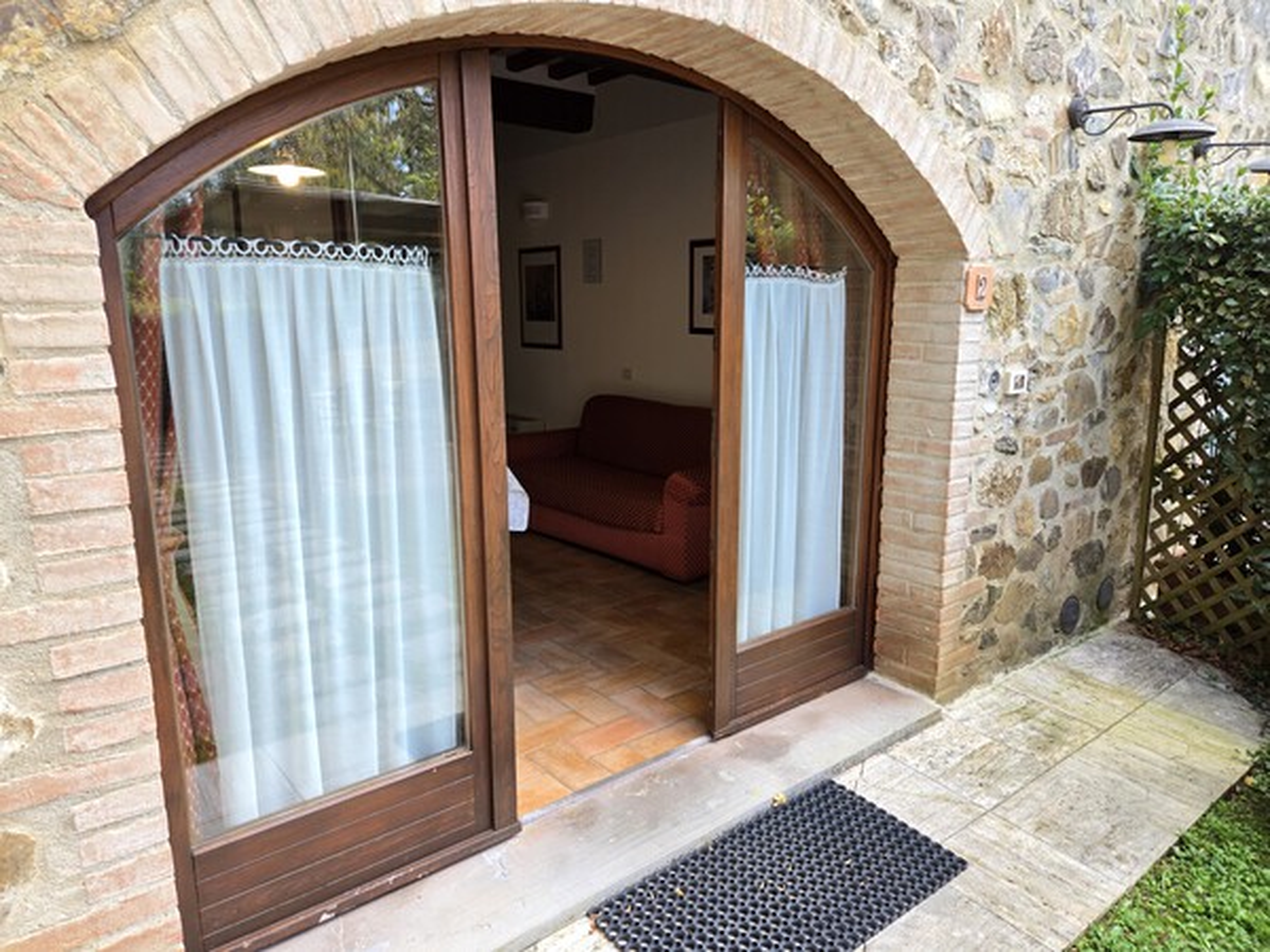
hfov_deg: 73.9
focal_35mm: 23
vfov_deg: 58.9
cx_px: 635
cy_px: 476
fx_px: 844
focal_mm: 5.4
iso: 64
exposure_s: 1/180
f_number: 1.8
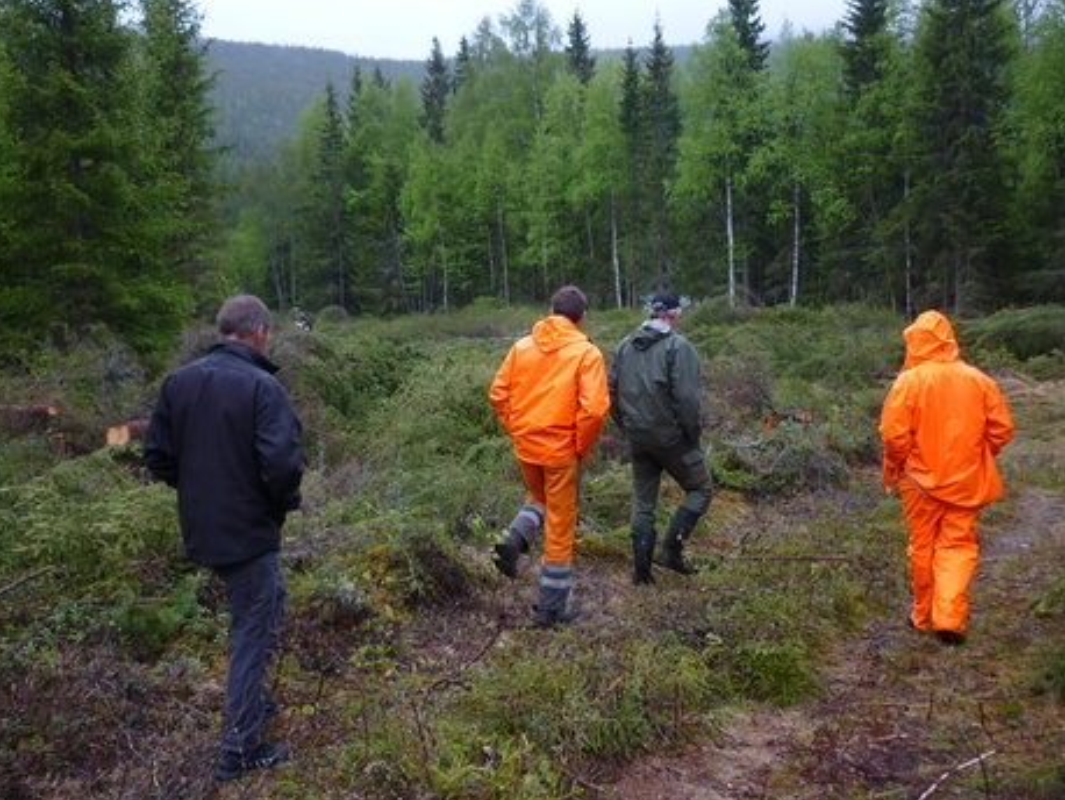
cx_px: 498
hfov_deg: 51.3
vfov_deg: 39.7
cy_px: 397
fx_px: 1108
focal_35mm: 36
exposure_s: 1/80
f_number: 2.8
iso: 80
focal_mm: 5.5
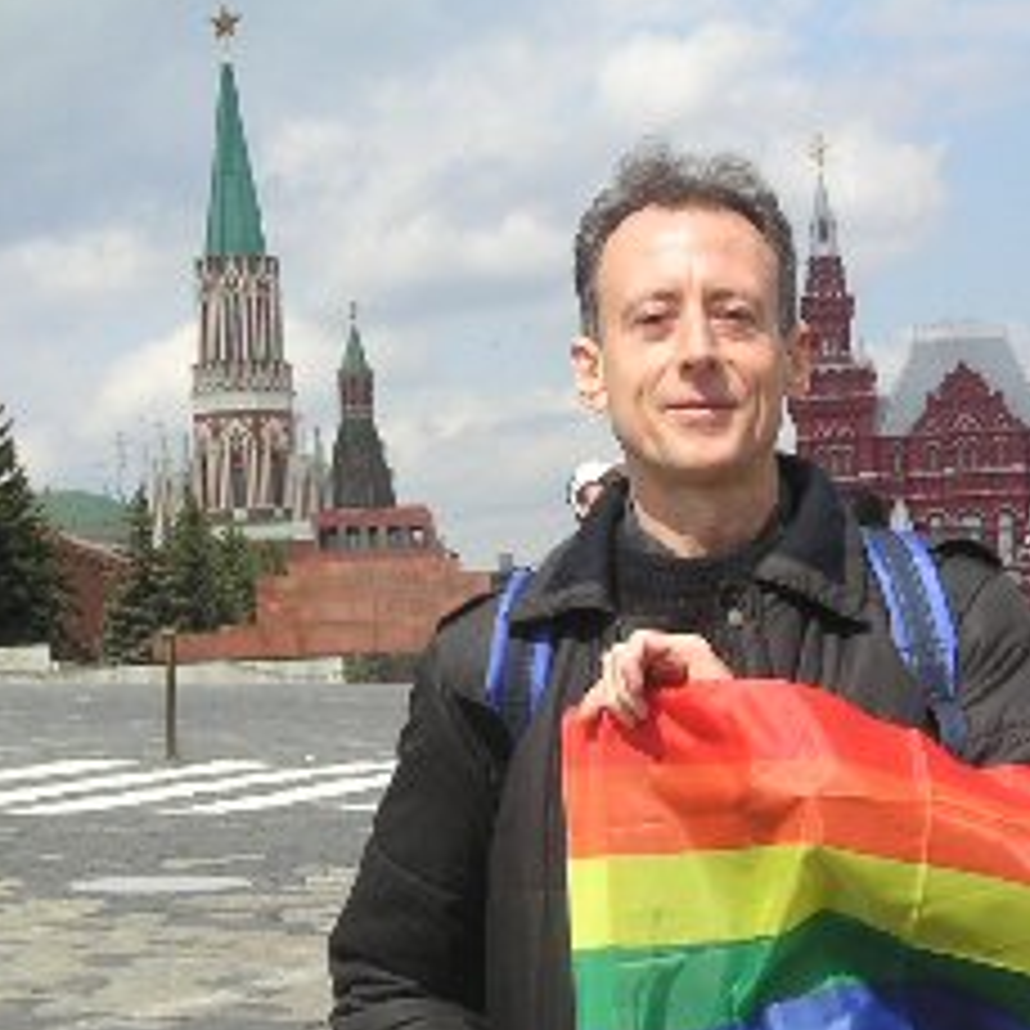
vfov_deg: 15.0
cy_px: 639
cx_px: 643
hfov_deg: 15.0
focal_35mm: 116
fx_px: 3905
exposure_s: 1/180
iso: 64
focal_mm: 9.8
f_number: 8
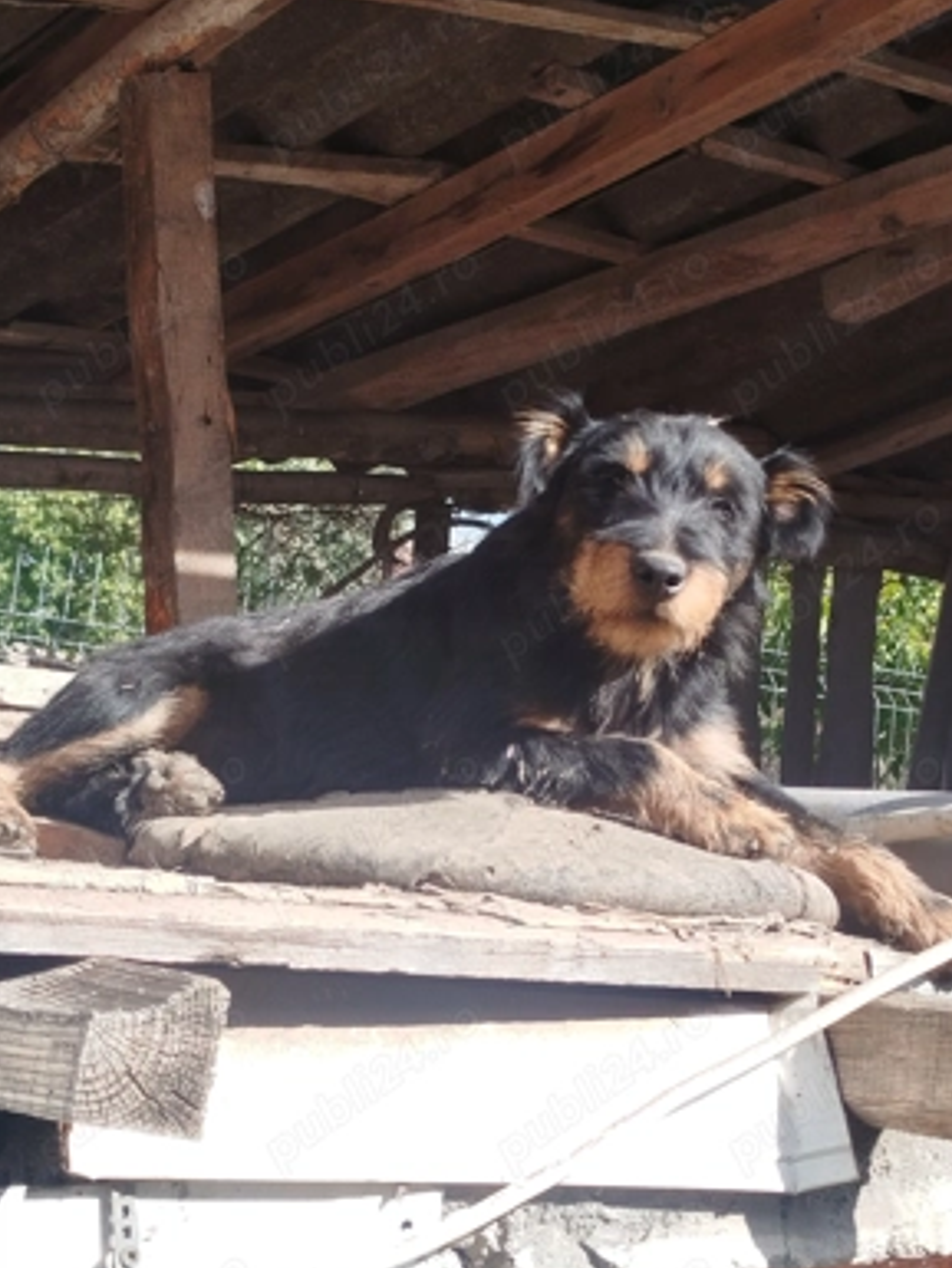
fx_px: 990
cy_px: 636
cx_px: 488
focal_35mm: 27
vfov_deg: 65.3
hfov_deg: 51.4
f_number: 1.7
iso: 50
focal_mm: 5.31
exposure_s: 1/323
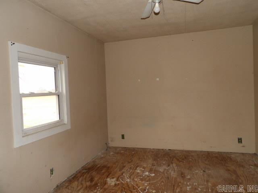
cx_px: 129
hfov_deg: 71.6
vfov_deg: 56.8
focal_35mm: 24
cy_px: 96
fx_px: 179
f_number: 3.2
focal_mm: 4.3
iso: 200
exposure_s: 1/33
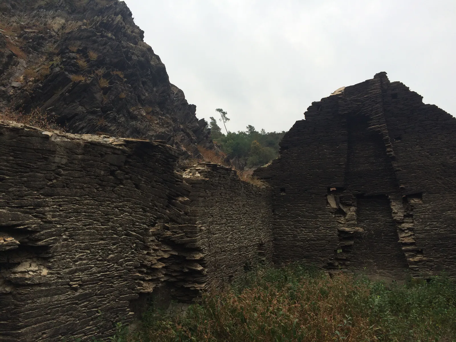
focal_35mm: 29
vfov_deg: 48.2
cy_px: 171
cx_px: 228
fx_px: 382
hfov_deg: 61.7
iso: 32
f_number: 2.2
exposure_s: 1/570
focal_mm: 4.15
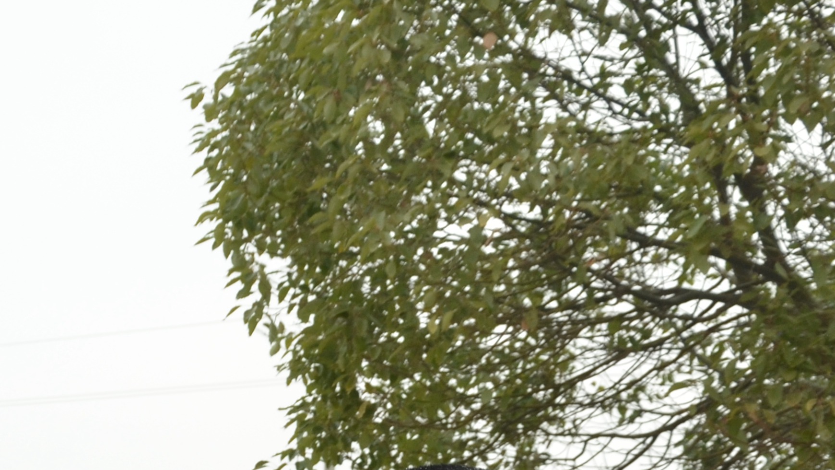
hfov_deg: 14.8
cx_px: -84
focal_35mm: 142
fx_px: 3145
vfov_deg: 8.3
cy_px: 752
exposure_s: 1/100
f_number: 5
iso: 400
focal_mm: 32
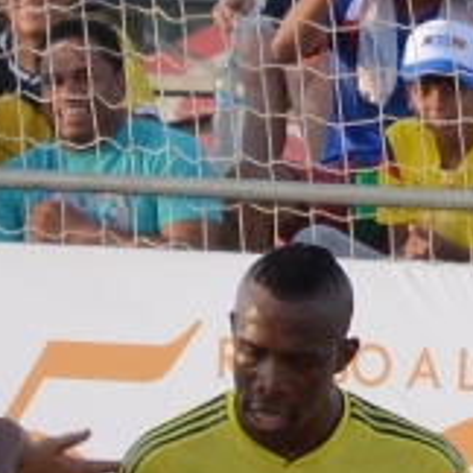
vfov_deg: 1.1
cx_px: 578
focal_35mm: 1647
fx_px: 25461
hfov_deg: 1.1
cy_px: 164
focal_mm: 140
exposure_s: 1/500
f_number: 5.6
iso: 400
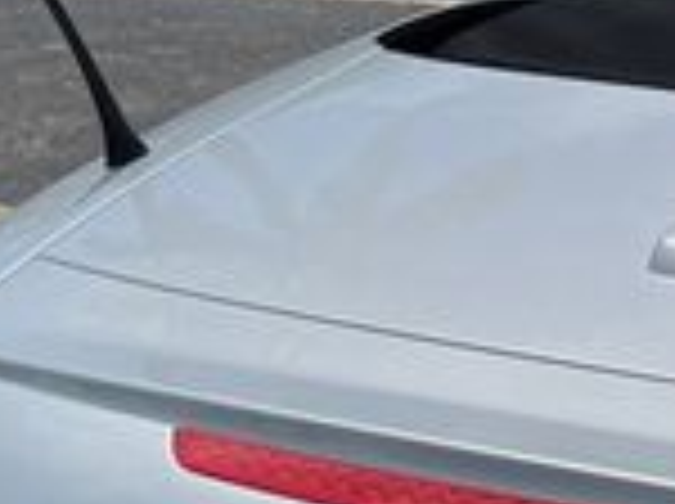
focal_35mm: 111
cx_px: 954
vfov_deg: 12.9
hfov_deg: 16.5
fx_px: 2161
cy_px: 662
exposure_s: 1/9434
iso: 50
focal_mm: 5.7
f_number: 1.5
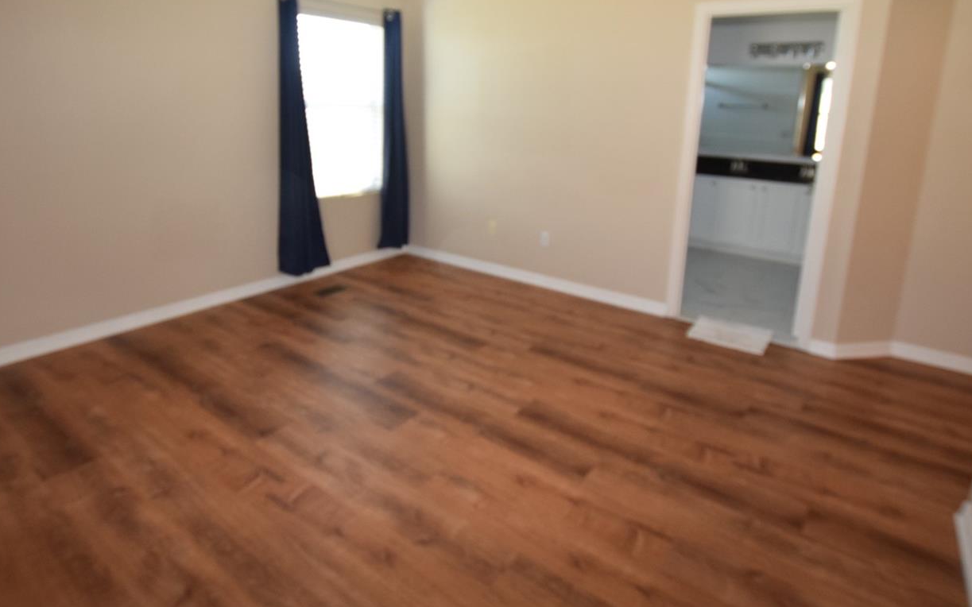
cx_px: 472
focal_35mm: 20
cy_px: 225
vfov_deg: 58.8
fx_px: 530
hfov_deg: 85.0
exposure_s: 1/80
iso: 800
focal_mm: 10
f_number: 4.5
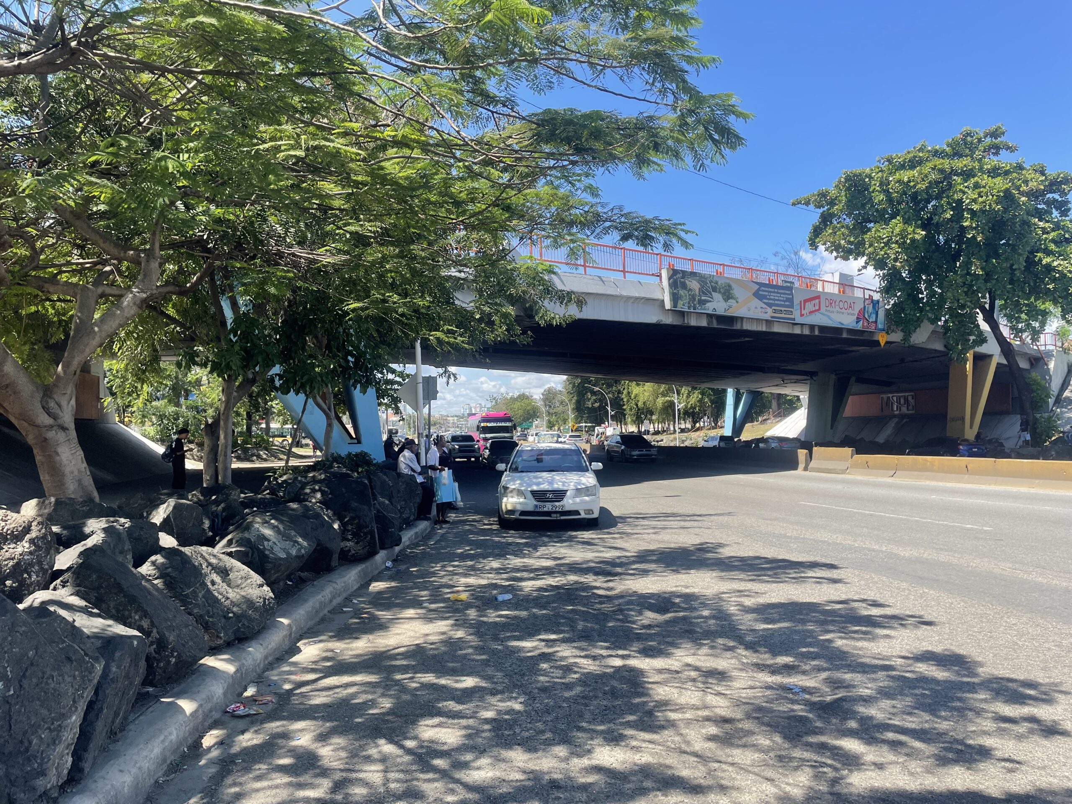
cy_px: 402
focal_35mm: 26
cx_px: 536
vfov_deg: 53.1
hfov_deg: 67.3
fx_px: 805
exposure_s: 1/1335
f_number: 1.6
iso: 32
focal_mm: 4.2
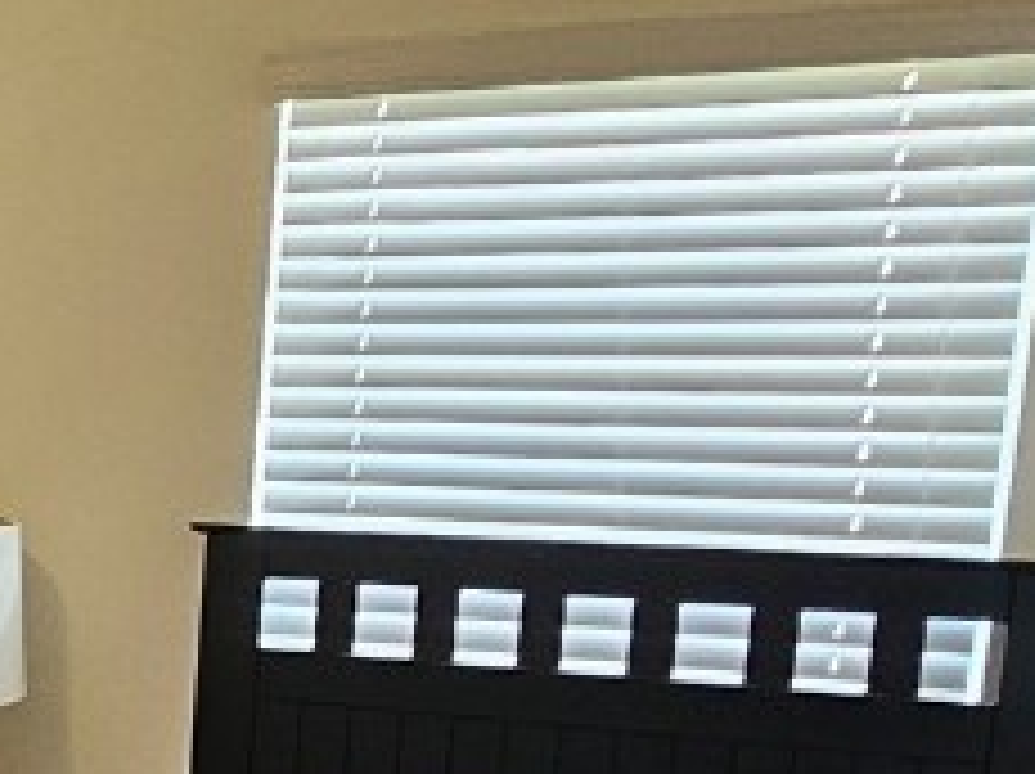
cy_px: 680
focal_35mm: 58
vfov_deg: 24.5
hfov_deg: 26.9
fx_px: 1732
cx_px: -374
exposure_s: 1/60
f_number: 2.2
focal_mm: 2.2
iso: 400
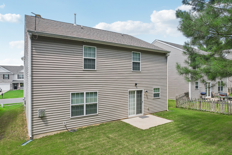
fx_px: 142
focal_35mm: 22
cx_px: 116
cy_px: 78
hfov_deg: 78.6
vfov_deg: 57.2
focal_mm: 8.38
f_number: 2.8
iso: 100
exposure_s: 1/1000
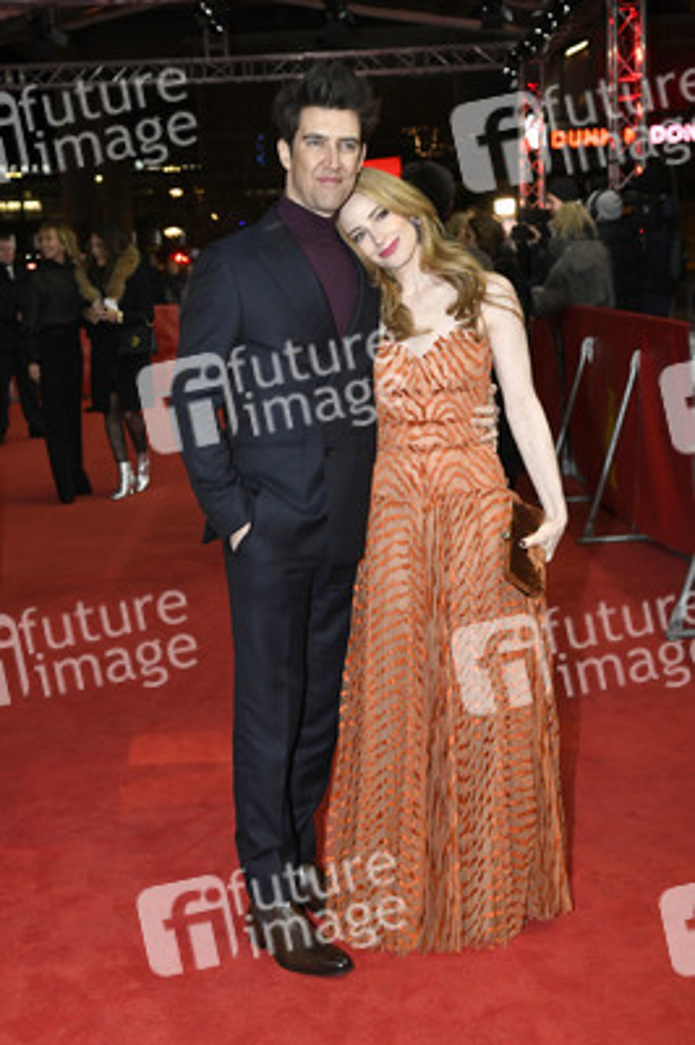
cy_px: 522
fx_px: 1334
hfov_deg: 29.2
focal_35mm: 46
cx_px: 348
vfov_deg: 42.8
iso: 1600
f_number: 4.5
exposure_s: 1/200
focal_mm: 31
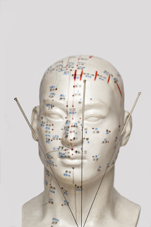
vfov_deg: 15.2
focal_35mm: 135
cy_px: 114
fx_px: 851
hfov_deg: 10.1
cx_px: 76
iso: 100
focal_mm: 90
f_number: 25
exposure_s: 1/250
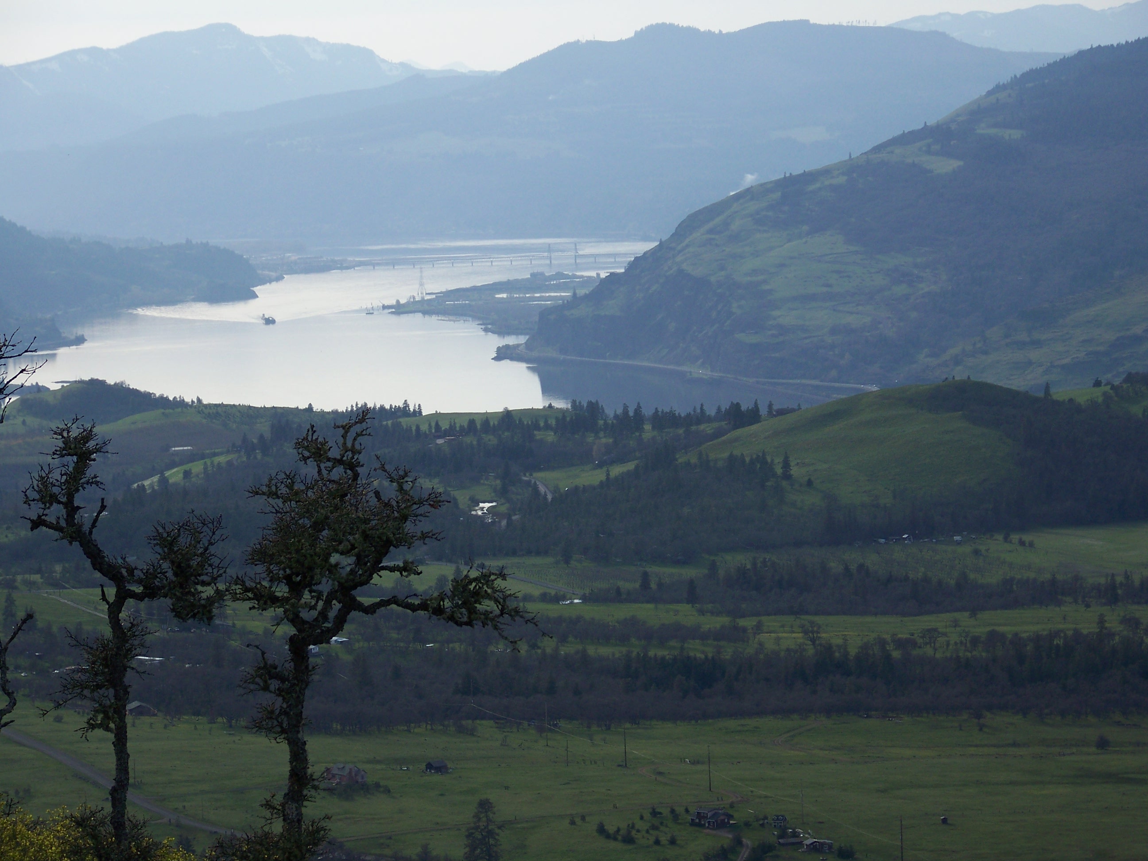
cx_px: 574
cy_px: 430
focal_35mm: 160
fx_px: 5306
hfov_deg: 12.3
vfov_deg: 9.3
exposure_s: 1/800
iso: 64
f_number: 3.6
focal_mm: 25.7
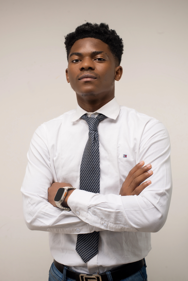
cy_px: 140
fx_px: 391
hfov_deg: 27.0
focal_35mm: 50
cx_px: 94
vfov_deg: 39.6
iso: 250
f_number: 9
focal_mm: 50
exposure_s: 1/160
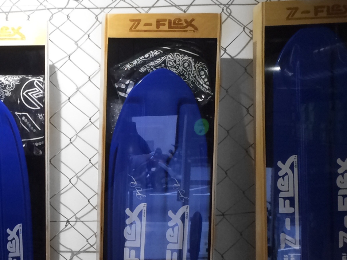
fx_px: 782
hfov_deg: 23.8
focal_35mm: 78
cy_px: 188
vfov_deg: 18.8
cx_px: -13
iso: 50
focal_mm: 4.15
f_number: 2.2
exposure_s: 1/33
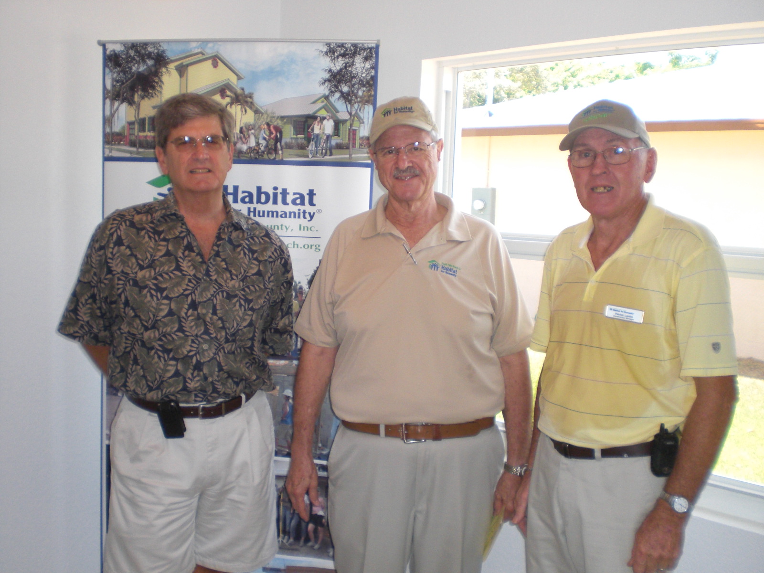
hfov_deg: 49.0
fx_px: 839
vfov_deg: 37.7
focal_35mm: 38
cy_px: 286
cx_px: 382
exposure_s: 1/100
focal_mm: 6.3
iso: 200
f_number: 3.1
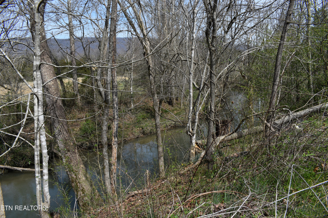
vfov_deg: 47.9
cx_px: 164
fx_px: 246
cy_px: 109
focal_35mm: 27
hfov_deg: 67.4
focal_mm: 18
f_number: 8
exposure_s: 1/250
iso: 110
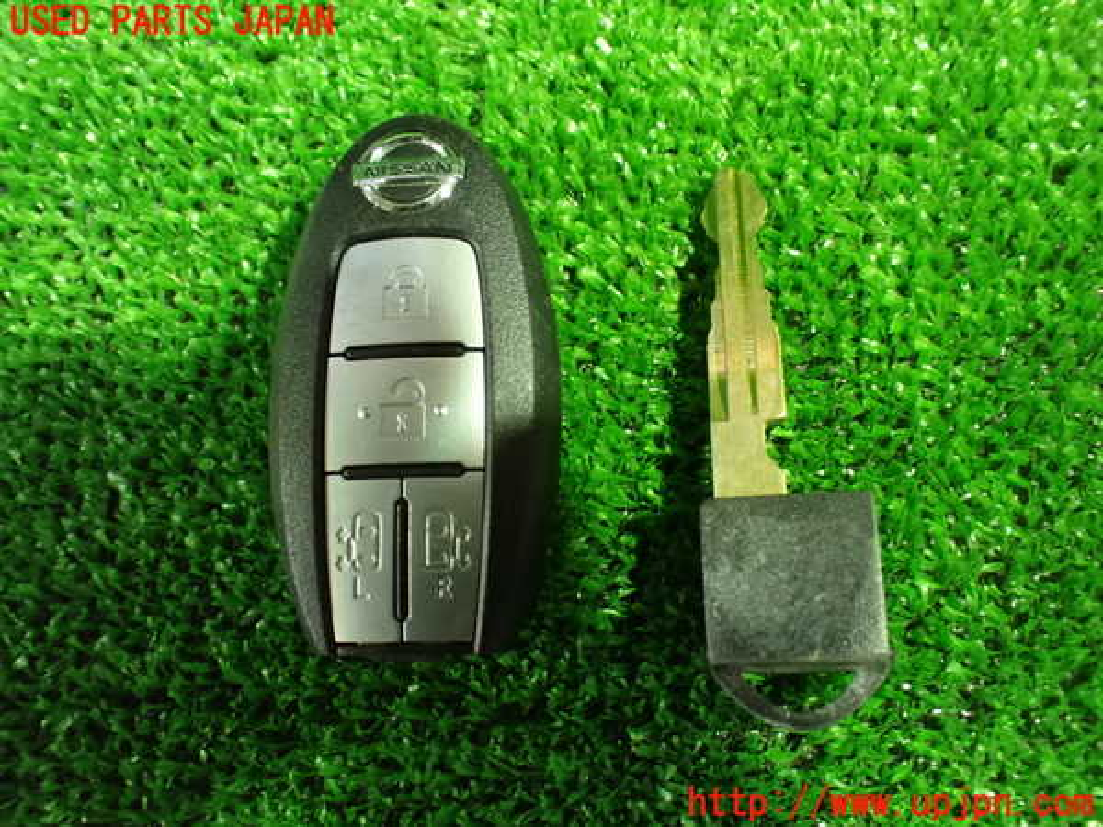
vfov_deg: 46.8
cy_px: 414
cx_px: 552
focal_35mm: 30
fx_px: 956
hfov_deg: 60.0
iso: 1600
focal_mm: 5.4
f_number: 2.3
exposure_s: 1/30
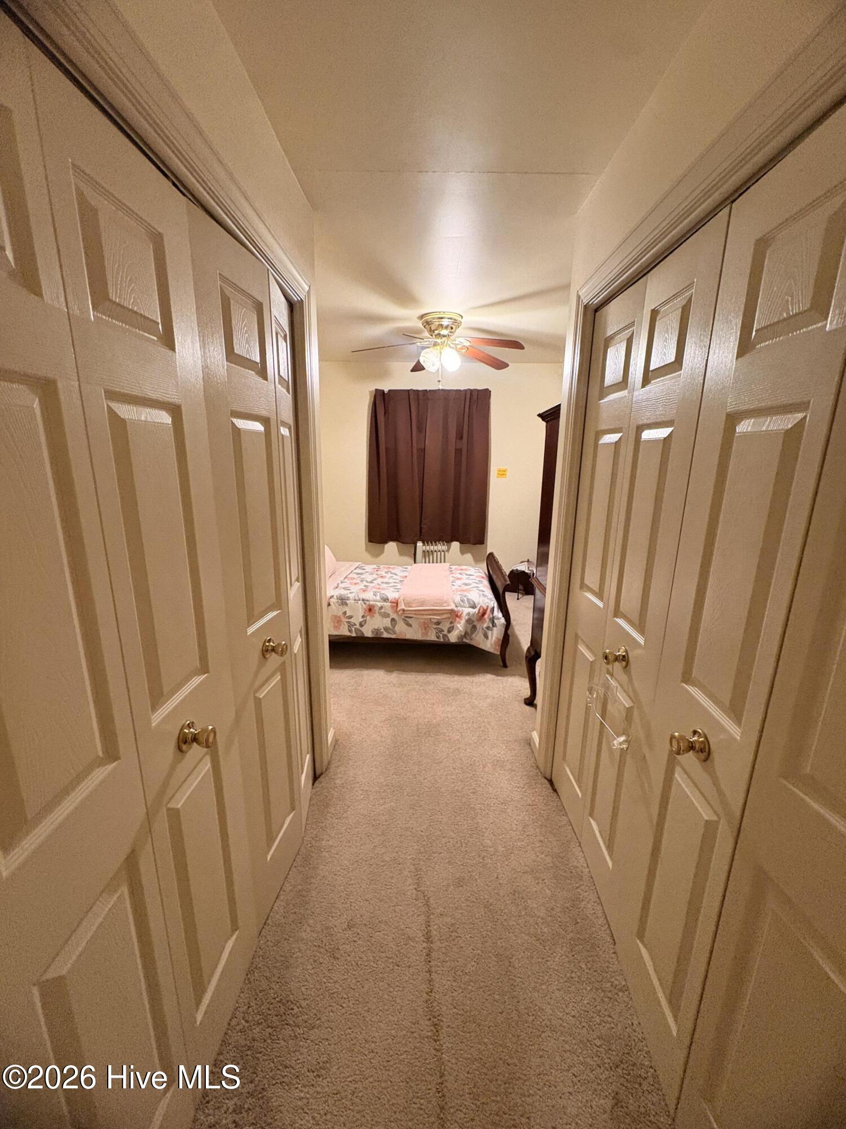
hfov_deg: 85.7
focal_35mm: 14
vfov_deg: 102.1
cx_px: 423
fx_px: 456
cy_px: 564
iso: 640
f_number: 2.2
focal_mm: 2.22
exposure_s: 1/60
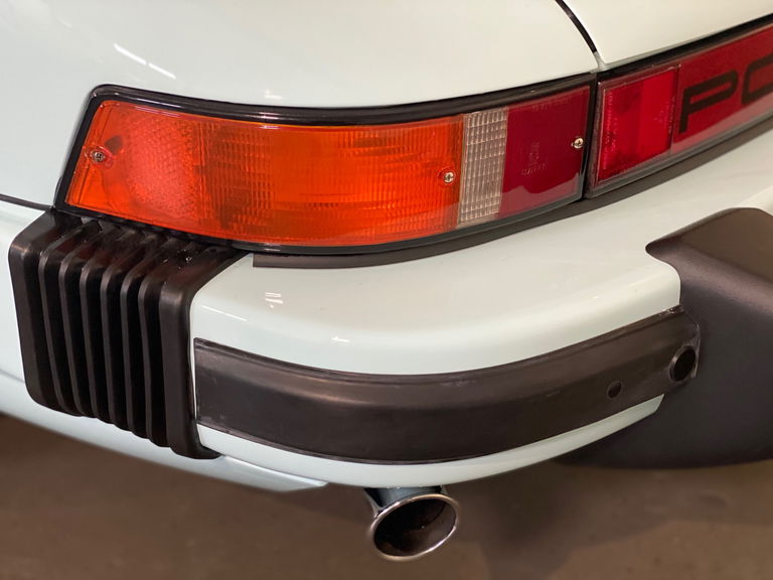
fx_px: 1161
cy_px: 290
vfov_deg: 28.0
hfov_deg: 36.8
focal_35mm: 52
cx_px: 386
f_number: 2
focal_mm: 6
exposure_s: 1/40
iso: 250
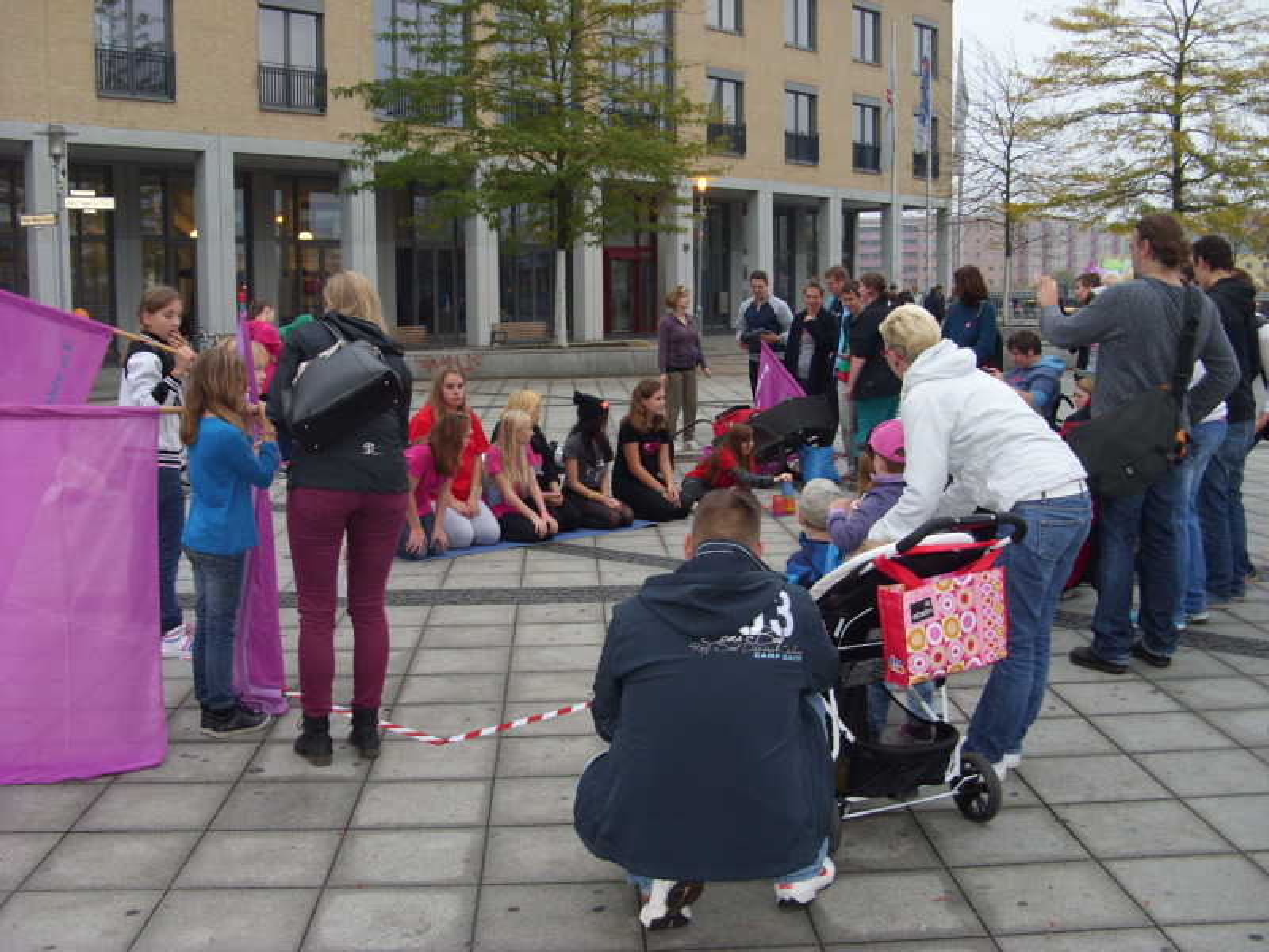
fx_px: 1393
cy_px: 476
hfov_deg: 49.0
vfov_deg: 37.7
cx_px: 634
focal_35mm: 38
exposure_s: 1/30
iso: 100
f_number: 2.8
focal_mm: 6.3
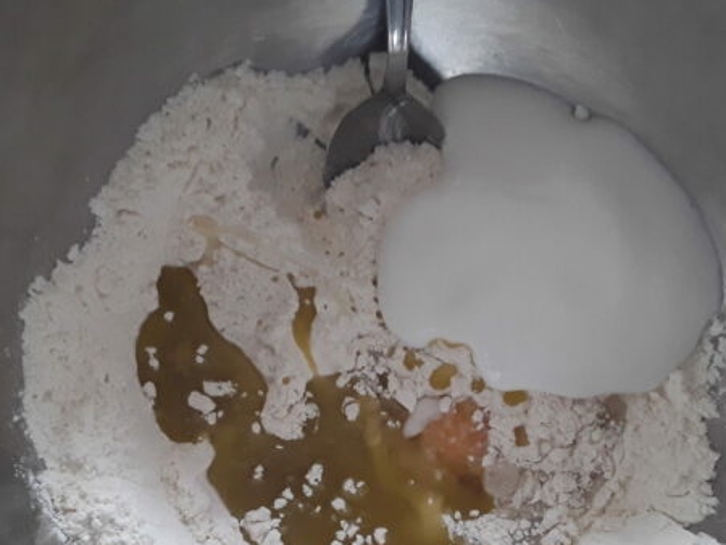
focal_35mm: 42
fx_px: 881
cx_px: 382
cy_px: 389
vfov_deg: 33.9
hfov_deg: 44.8
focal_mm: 2.91
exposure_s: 1/33
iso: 100
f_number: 1.9
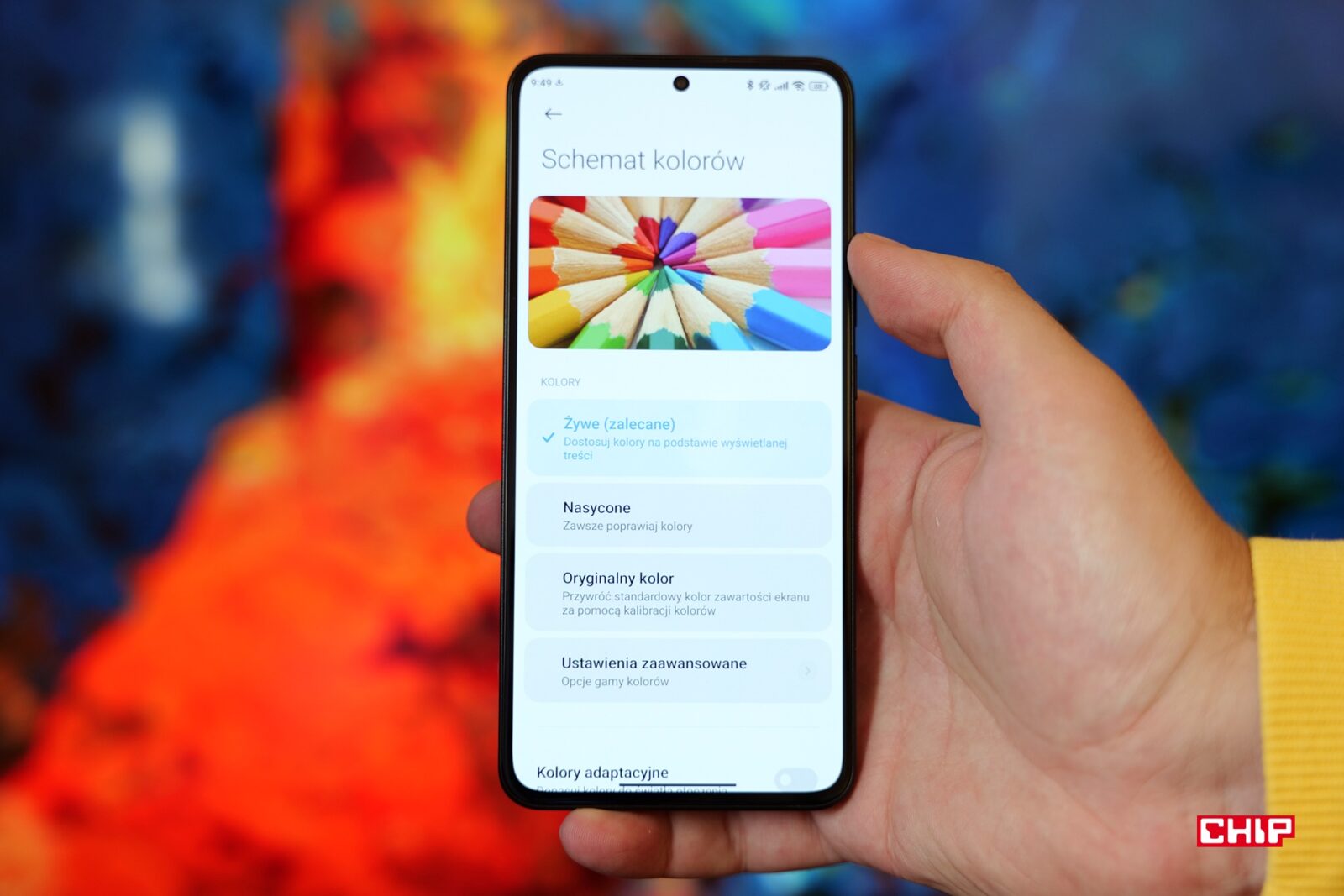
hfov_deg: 41.9
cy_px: 448
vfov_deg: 28.7
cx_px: 672
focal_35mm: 47
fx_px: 1755
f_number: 3.5
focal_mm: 47
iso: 1250
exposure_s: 1/50
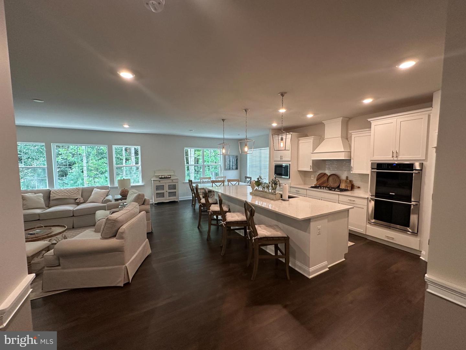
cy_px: 175
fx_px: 188
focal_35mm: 14
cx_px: 233
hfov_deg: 102.1
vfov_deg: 85.7
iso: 200
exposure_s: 1/120
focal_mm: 2.22
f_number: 2.2
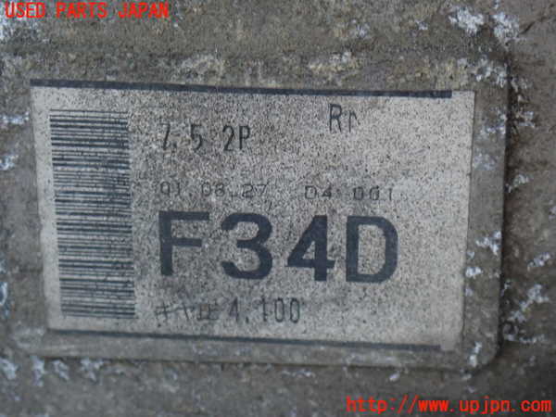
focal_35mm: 100
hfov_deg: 19.6
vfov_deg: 14.8
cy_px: 208
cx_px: 278
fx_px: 1606
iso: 500
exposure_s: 1/100
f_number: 4.9
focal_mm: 18
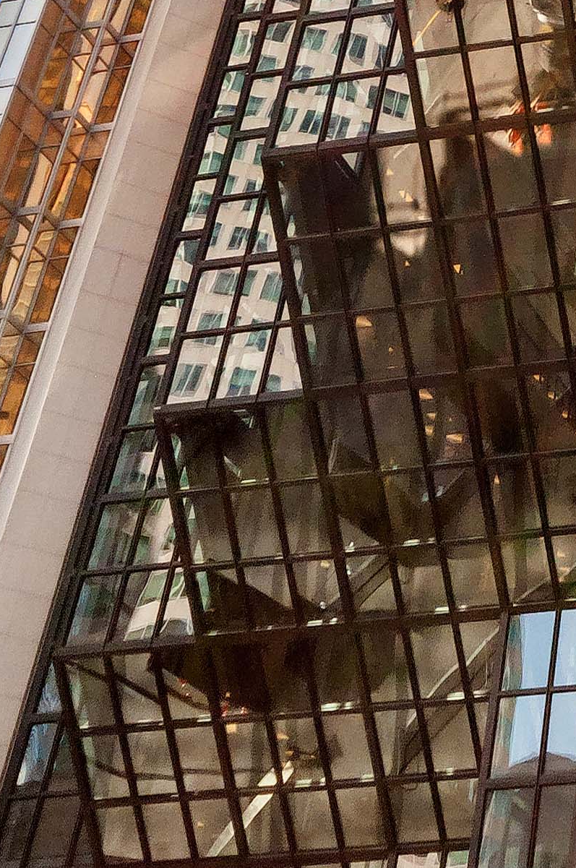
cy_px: 19
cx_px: 909
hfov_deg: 16.3
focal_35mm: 75
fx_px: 1806
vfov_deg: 25.8
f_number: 8
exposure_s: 1/500
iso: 400
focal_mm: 14
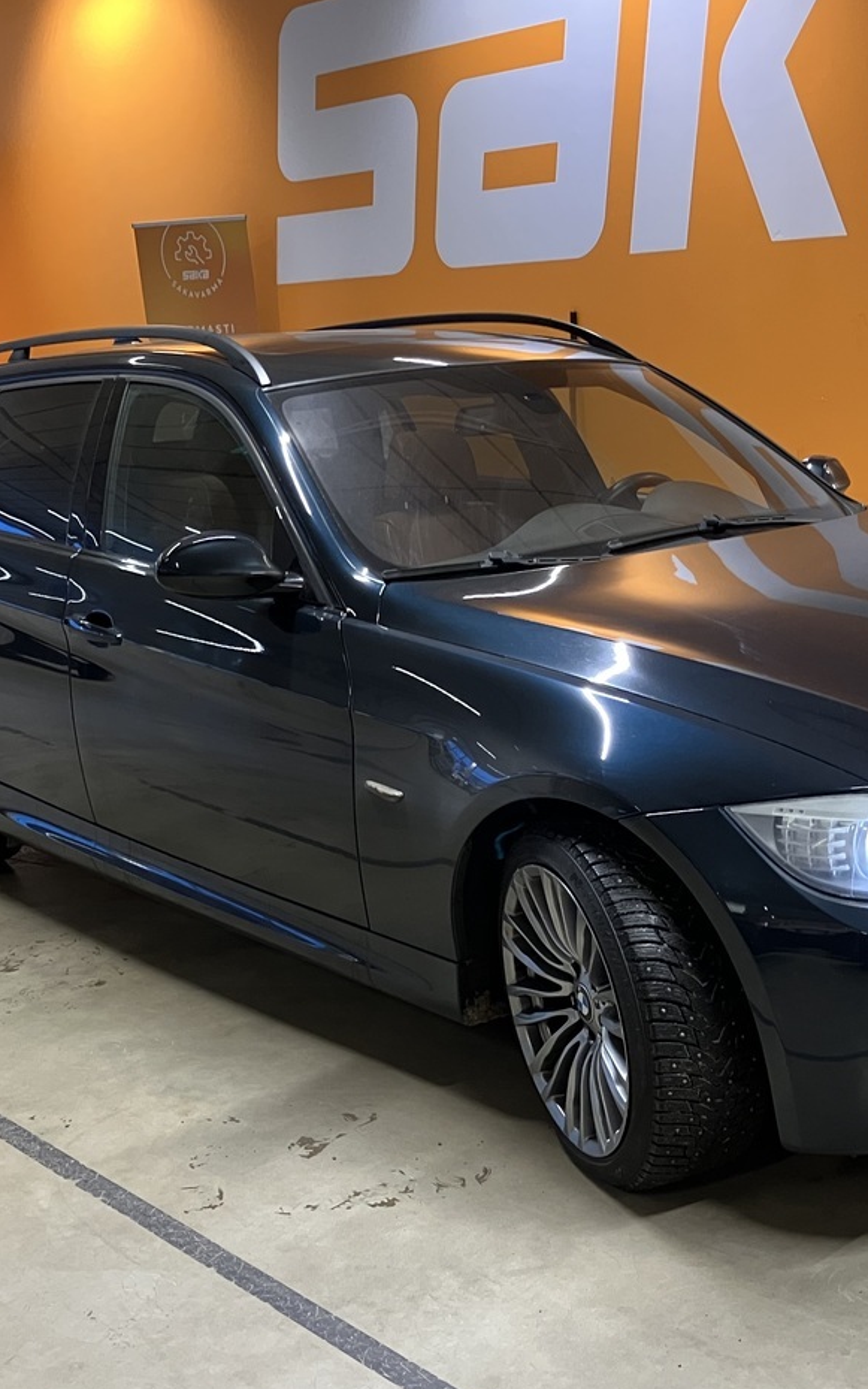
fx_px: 1740
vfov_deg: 43.4
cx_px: 571
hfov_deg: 27.9
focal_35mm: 46
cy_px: 757
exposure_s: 1/59
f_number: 1.8
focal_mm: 3.99
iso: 200
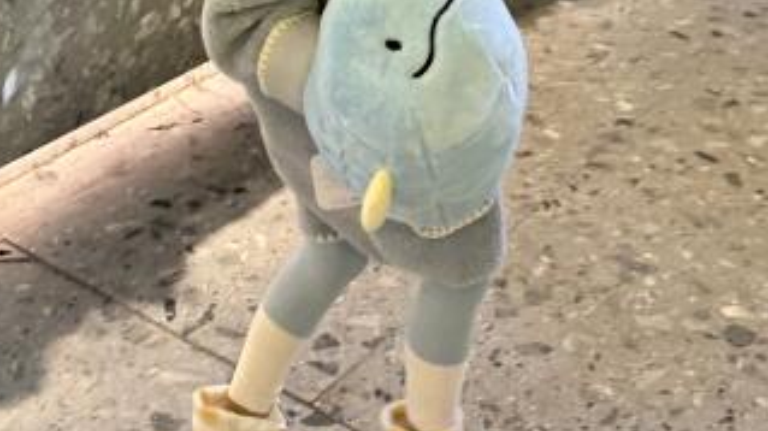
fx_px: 1201
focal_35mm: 59
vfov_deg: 17.4
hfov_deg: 34.7
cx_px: 188
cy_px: -294
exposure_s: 1/100
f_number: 1.78
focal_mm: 6.86
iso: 125
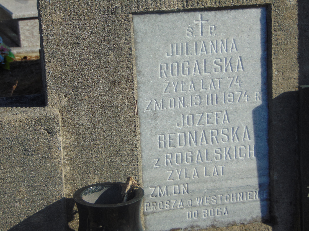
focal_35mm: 108
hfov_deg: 18.2
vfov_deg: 13.7
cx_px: 154
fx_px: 964
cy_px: 116
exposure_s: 1/800
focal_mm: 19.4
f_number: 3.9
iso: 80
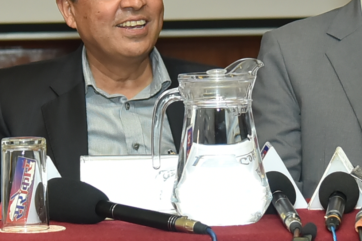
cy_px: -38
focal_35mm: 218
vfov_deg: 6.3
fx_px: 2192
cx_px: 120
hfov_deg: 9.4
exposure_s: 1/160
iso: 1600
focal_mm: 48
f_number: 4
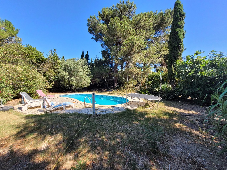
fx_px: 85
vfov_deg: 89.9
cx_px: 114
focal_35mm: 13
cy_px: 85
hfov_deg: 106.2
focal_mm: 1.74
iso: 40
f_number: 2.2
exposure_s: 1/594
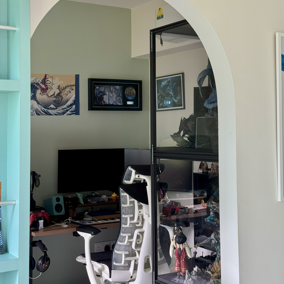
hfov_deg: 30.0
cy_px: 108
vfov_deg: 29.9
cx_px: 142
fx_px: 529
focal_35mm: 57
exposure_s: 1/74
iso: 125
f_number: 1.78
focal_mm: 6.76
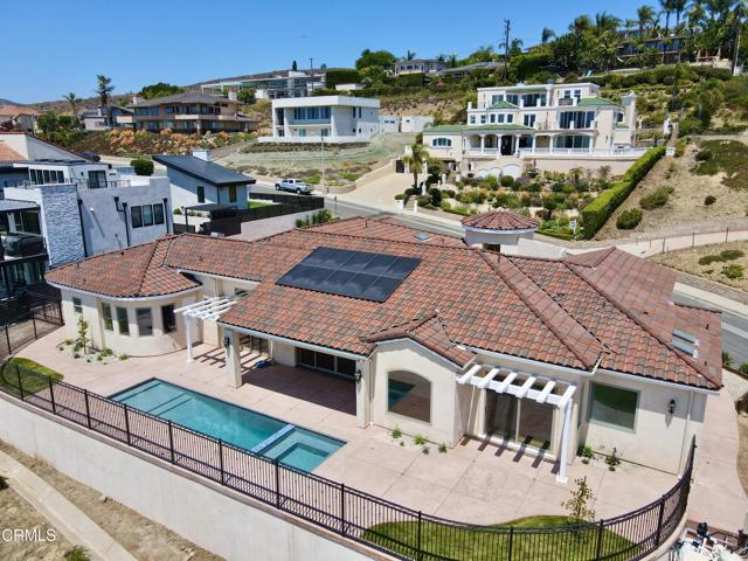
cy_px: 280
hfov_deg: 71.6
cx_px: 374
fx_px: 519
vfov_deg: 56.8
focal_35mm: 24
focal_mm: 4.5
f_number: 2.8
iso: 100
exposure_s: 1/800
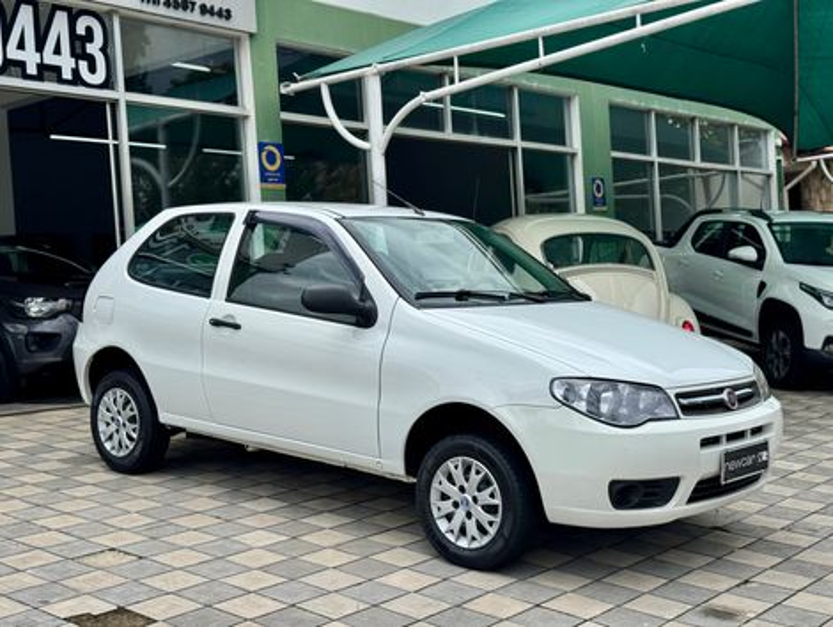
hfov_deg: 39.6
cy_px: 314
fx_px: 1157
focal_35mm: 48
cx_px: 416
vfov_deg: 30.3
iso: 80
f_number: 1.78
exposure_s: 1/7092
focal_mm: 6.76
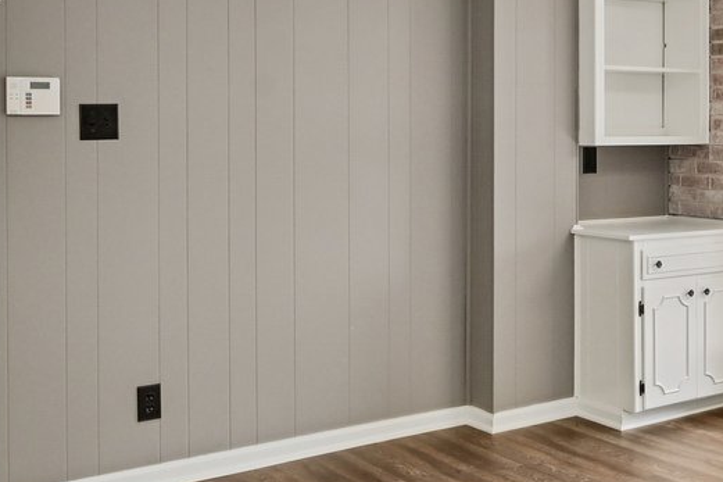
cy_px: 133
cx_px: 615
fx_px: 1104
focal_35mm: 55
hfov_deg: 34.7
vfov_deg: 24.4
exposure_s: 1/20
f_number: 8
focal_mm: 14
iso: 100
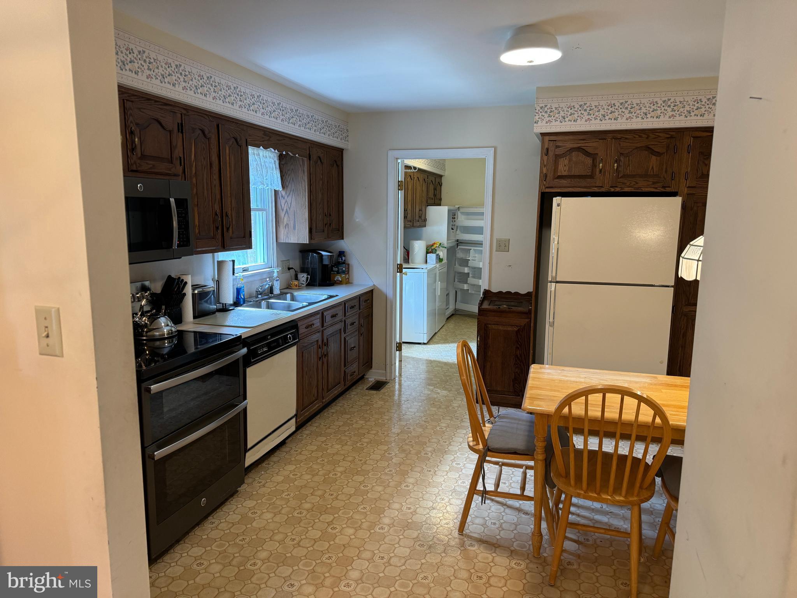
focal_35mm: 24
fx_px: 553
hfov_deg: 71.6
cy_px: 299
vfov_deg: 56.8
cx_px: 398
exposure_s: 1/60
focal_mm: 6.76
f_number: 1.78
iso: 250
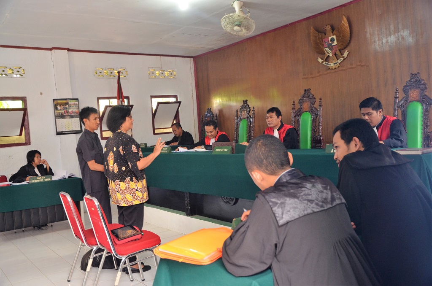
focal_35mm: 33
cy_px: 143
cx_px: 216
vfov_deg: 39.8
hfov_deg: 57.3
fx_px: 395
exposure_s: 1/40
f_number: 3.8
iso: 1000
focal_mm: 22
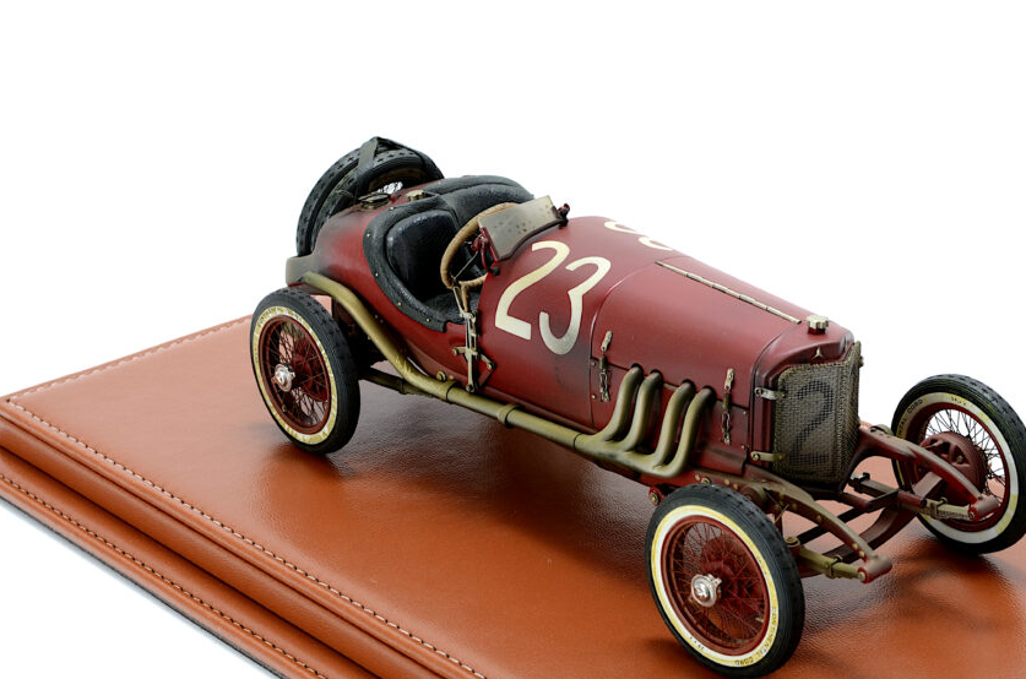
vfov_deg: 16.4
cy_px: 387
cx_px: 624
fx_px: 2349
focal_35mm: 83
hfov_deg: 24.6
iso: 320
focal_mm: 45
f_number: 14
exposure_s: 1/13
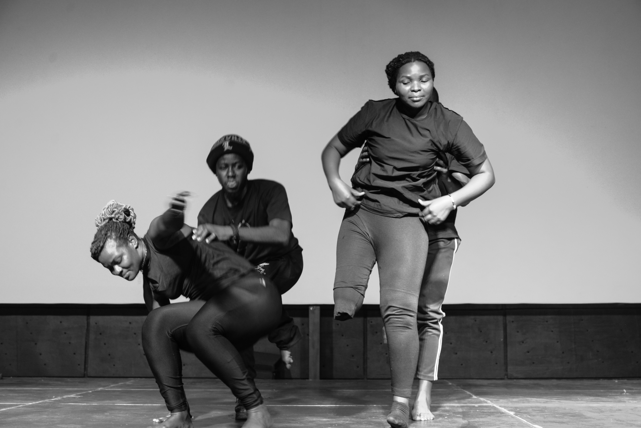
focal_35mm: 45
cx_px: 320
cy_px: 214
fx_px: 801
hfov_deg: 43.6
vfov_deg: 29.9
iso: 800
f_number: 4.2
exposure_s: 1/30
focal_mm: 45
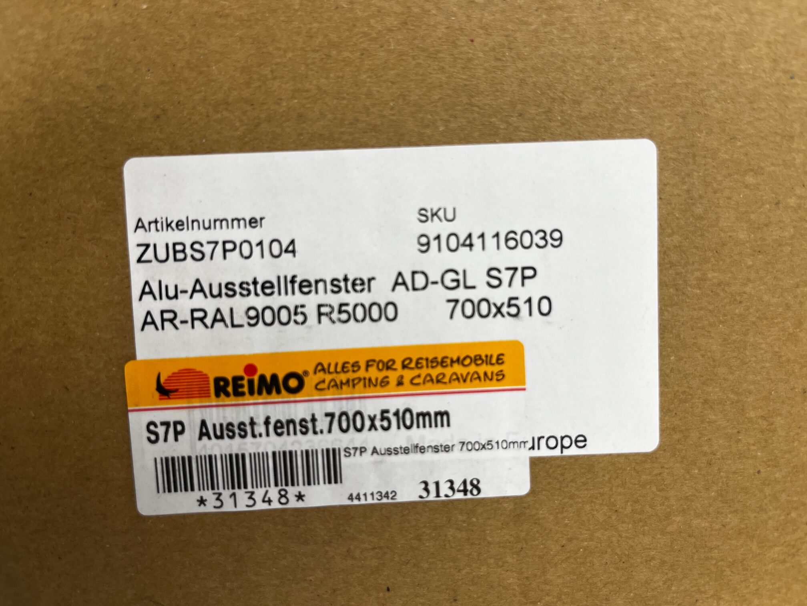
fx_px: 606
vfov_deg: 53.1
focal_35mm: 26
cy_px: 303
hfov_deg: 67.3
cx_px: 404
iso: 50
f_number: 1.6
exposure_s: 1/100
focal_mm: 5.1
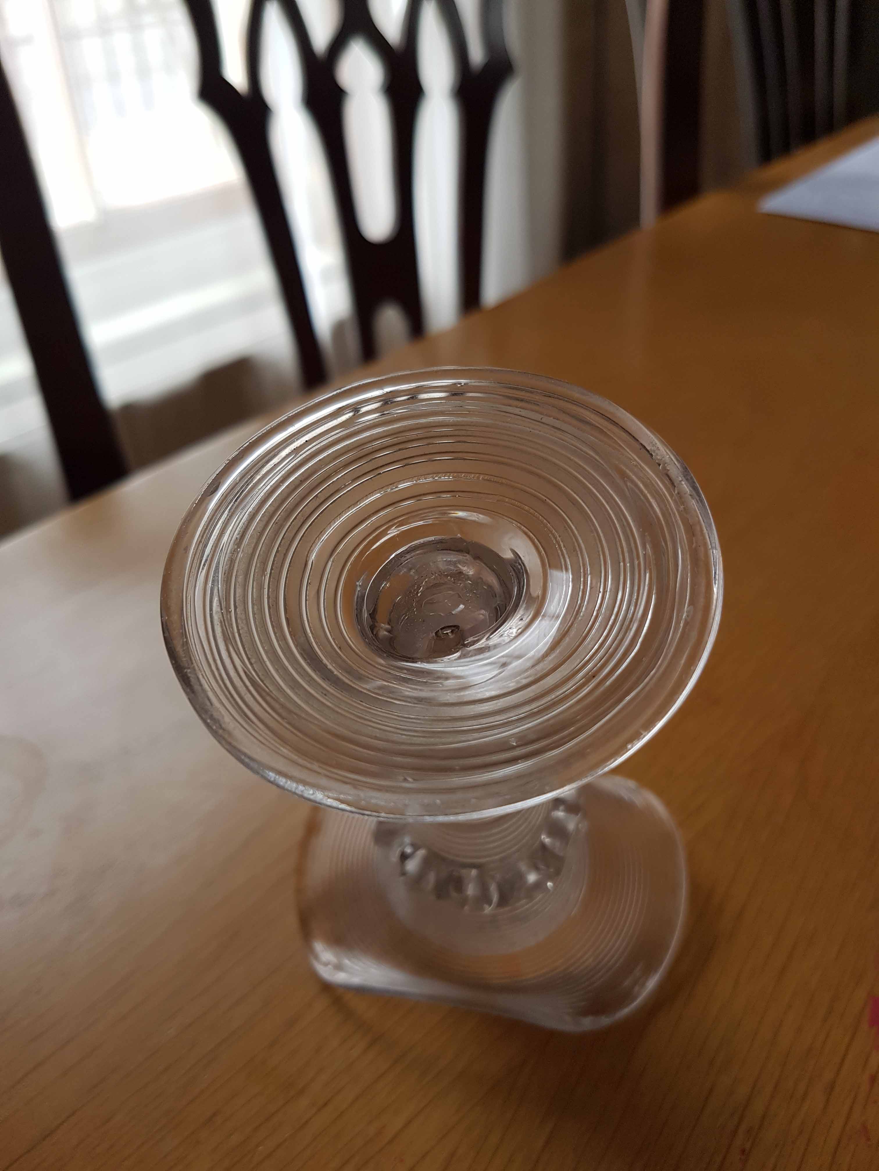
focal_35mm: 26
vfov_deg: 67.3
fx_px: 880
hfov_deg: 53.1
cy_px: 586
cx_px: 440
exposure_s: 1/100
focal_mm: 4.2
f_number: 1.7
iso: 80
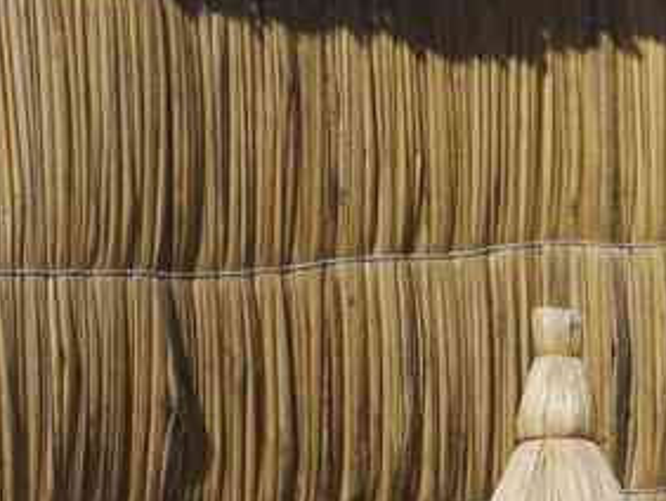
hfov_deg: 6.9
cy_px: 652
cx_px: 1118
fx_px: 5405
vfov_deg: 5.3
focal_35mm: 281
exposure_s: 1/160
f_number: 11
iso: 200
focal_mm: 55
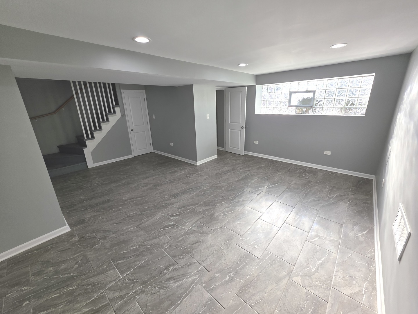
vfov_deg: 89.9
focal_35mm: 13
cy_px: 157
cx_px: 209
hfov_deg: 106.2
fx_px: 157
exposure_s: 1/120
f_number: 1.9
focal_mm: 2.2
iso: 32
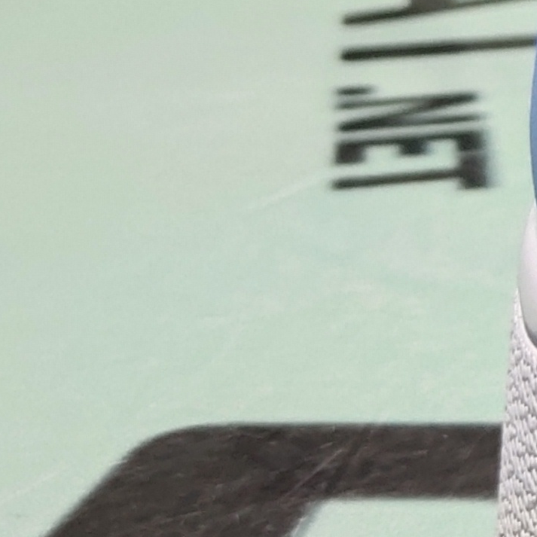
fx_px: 2633
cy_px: -216
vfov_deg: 11.3
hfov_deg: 10.2
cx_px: 1273
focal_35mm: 150
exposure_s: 1/925
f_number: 1.79
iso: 50
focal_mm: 4.35
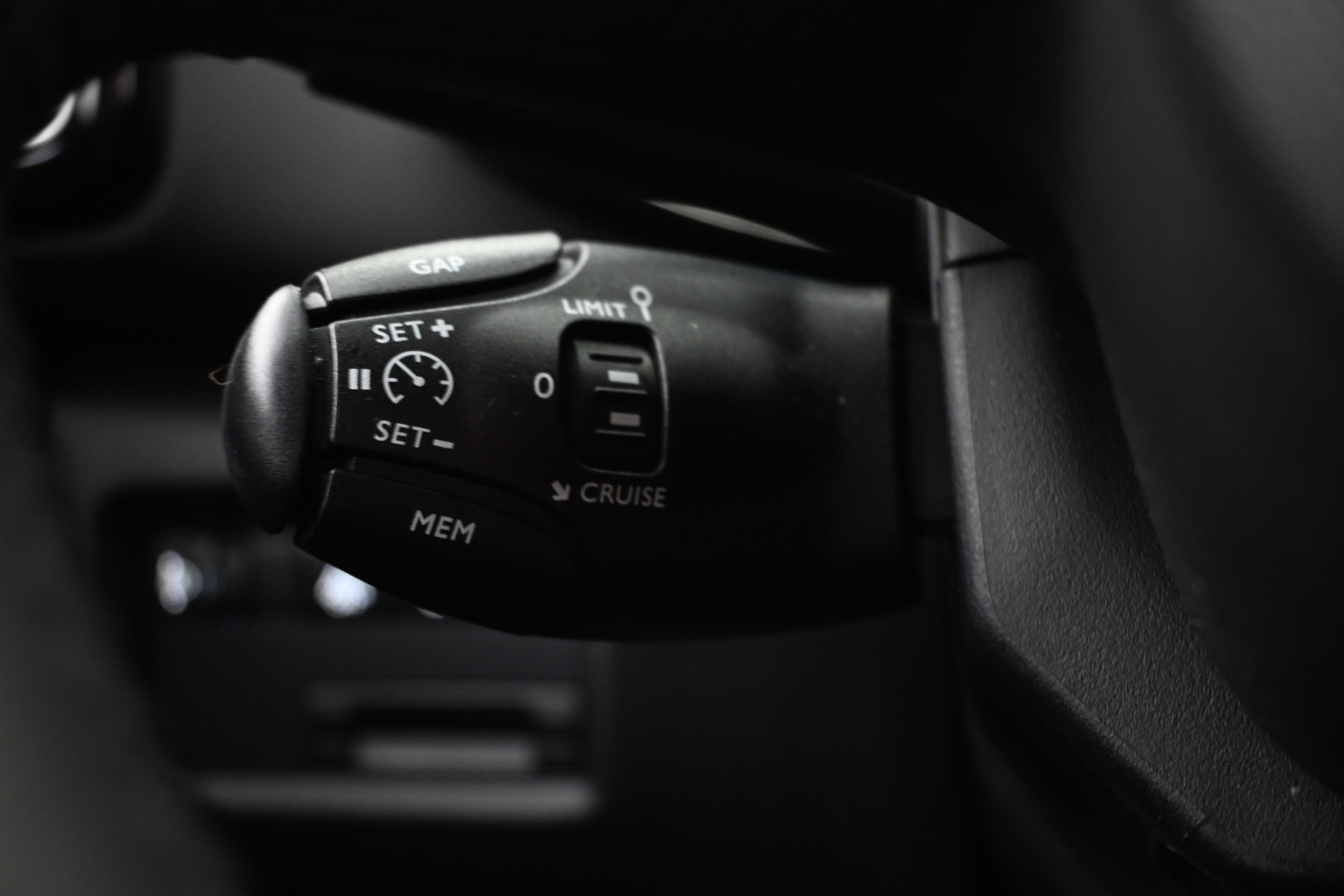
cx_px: 672
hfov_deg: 46.4
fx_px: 1568
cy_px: 448
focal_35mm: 42
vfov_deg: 31.9
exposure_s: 1/5
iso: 1600
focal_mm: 28
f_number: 4.5
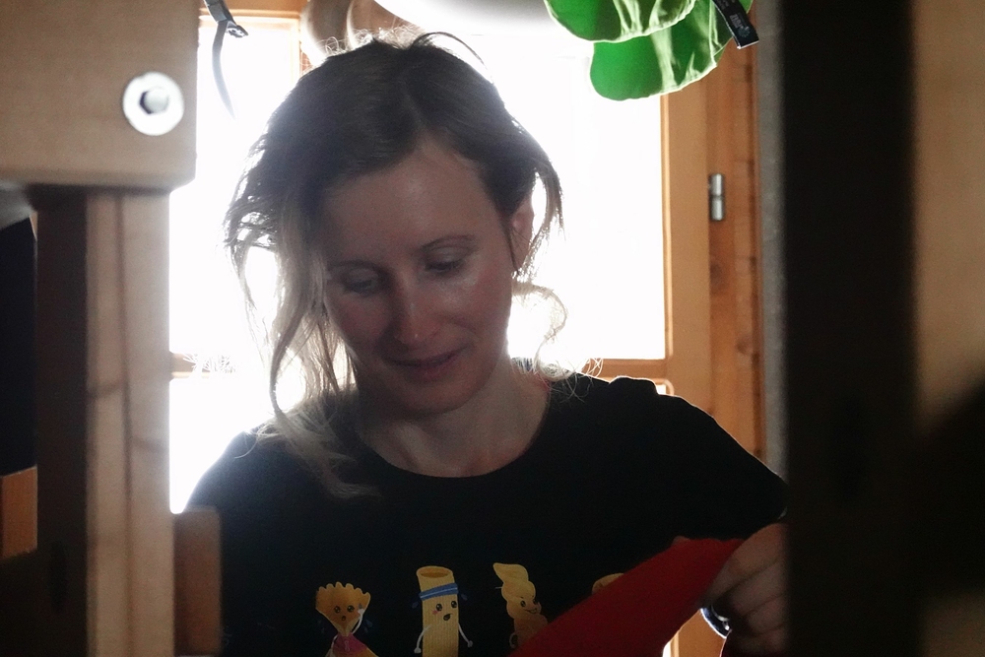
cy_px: 328
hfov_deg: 10.3
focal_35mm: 200
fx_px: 5473
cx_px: 492
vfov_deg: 6.9
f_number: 5.6
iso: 6400
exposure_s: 1/125
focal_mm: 72
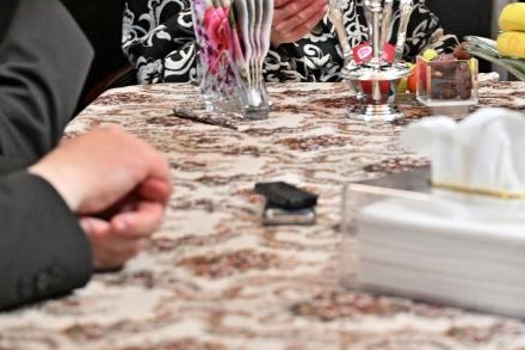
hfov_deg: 13.5
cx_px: 583
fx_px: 2172
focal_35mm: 149
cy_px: -21
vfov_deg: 9.1
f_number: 4
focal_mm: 64
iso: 1600
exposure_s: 1/160
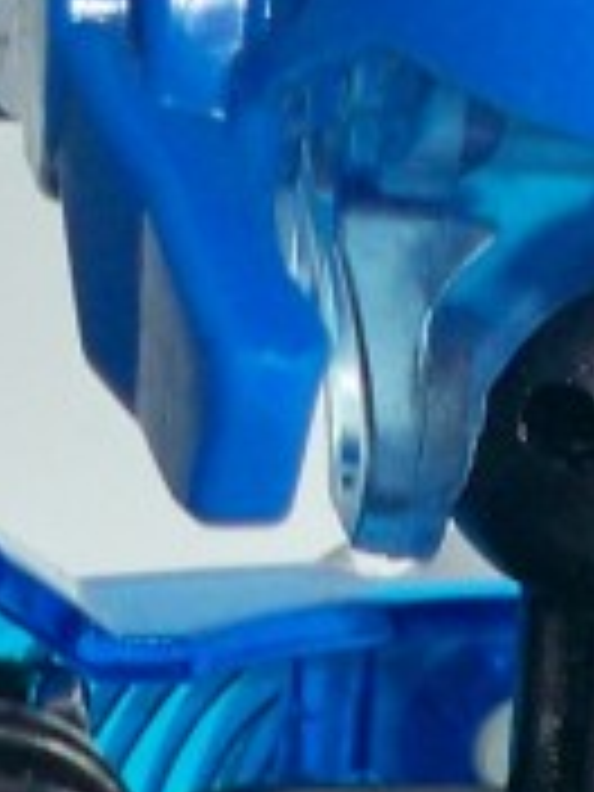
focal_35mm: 359
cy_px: 2192
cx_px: 675
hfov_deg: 4.1
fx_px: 8214
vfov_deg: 5.3
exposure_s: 1/160
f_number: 3.5
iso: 80
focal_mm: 7.8
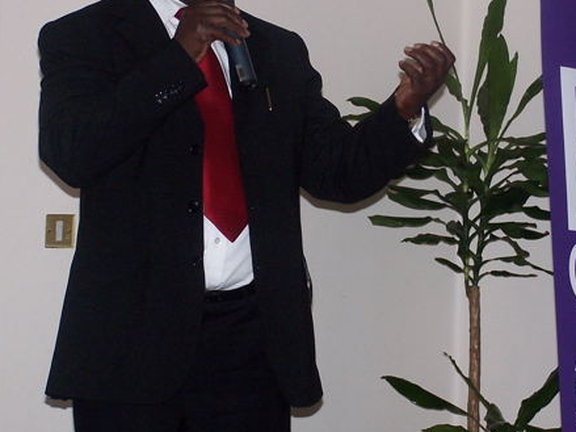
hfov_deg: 13.2
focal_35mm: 150
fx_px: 2495
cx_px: 361
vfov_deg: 9.9
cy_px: 195
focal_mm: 15.6
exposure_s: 1/90
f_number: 3.2
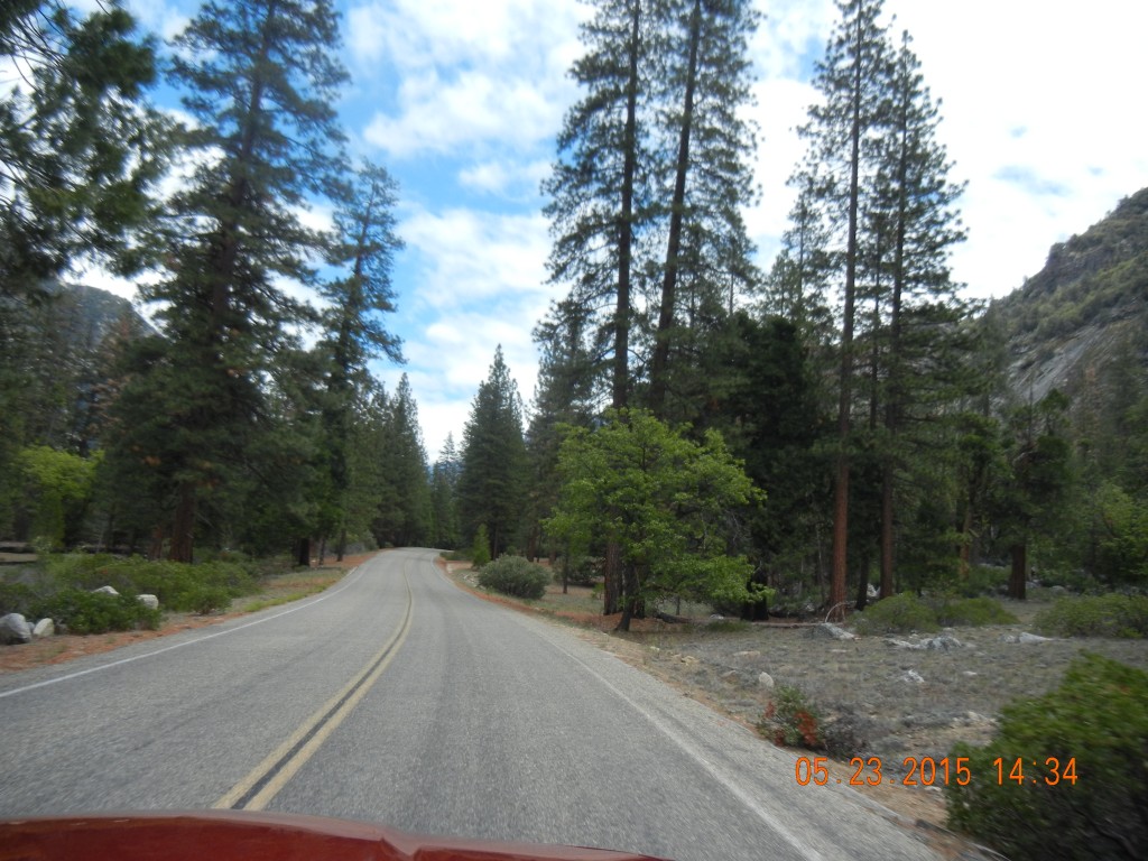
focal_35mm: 30
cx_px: 574
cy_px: 430
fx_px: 995
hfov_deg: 60.0
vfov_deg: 46.8
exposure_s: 1/295
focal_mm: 5.4
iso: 160
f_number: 7
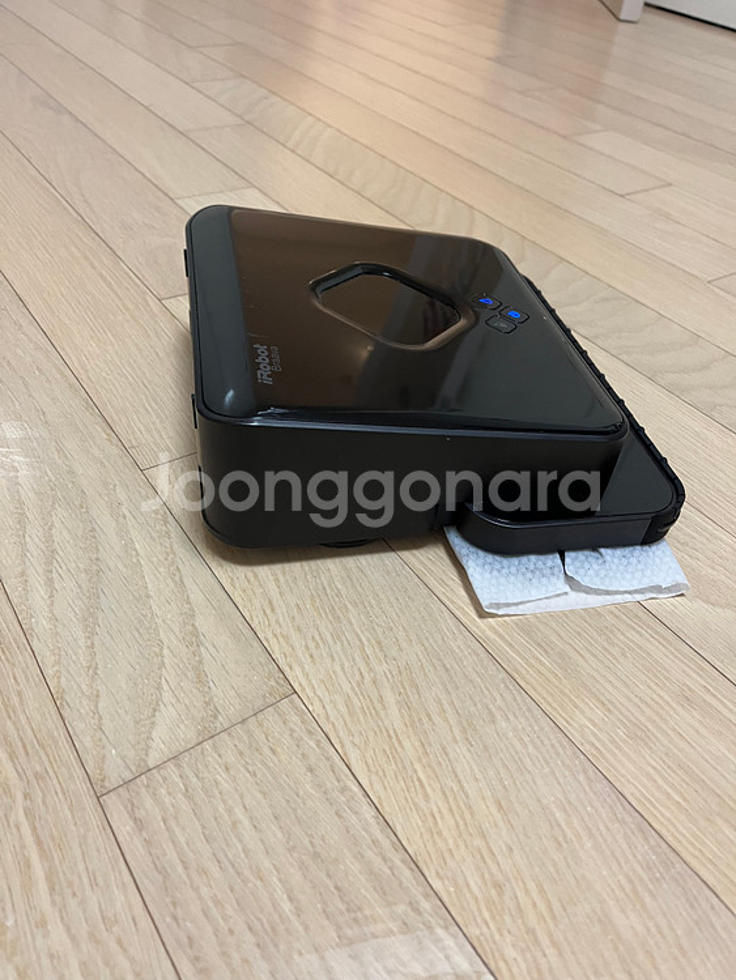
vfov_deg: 67.3
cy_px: 490
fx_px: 737
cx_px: 368
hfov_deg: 53.1
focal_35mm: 26
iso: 200
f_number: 1.6
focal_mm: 5.1
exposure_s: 1/60
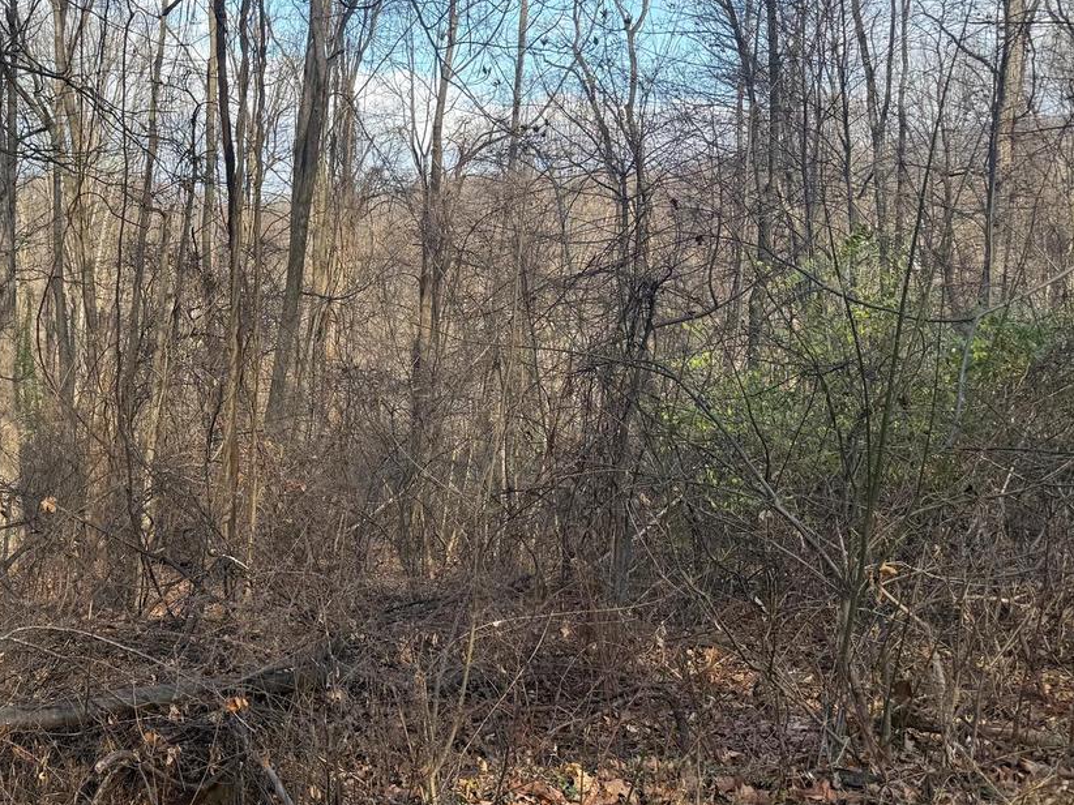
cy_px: 344
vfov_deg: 34.3
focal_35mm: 42
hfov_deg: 41.7
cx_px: 138
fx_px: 1303
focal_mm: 6.76
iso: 80
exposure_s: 1/1075
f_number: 1.78
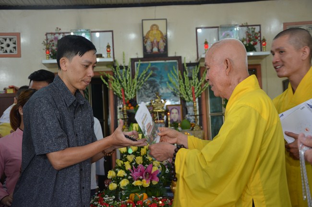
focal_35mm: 52
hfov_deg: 37.9
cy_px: 104
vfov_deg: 25.7
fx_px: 454
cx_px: 156
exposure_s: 1/50
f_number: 4.5
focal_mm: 35
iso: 640
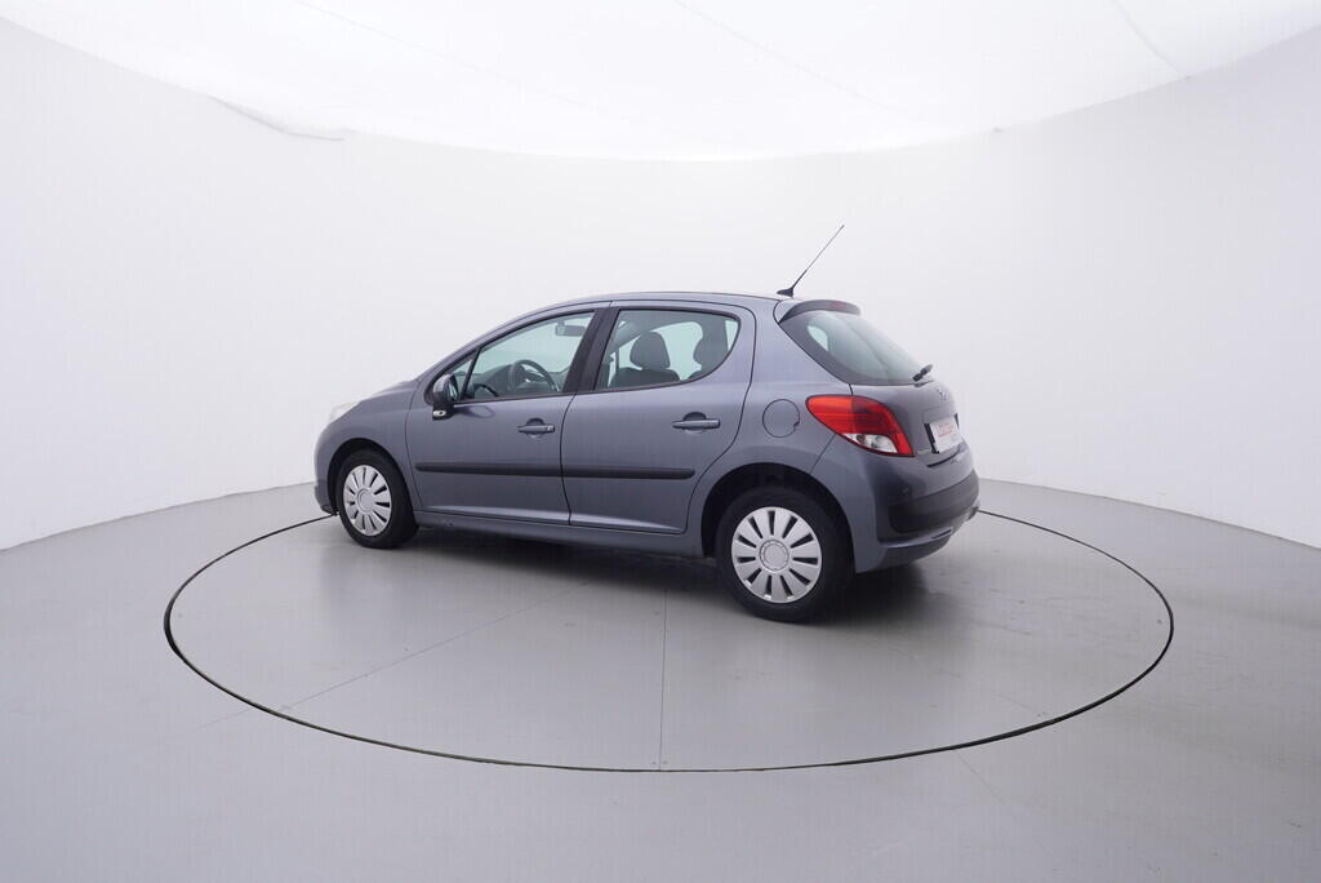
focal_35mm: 22
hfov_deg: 77.3
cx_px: 660
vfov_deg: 56.2
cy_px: 442
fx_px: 826
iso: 200
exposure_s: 1/80
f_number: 5
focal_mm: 15
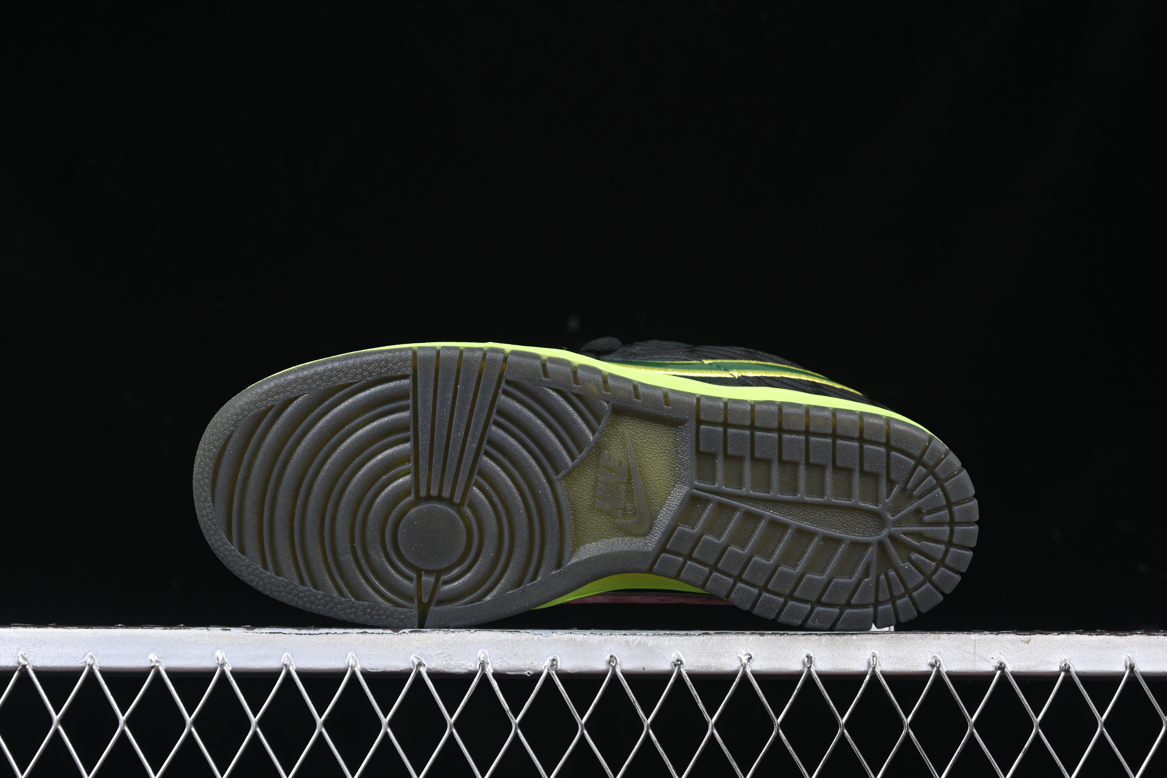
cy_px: 389
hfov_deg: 27.0
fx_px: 2431
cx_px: 584
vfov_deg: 18.2
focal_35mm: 75
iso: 160
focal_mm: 50
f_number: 6.3
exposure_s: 1/60
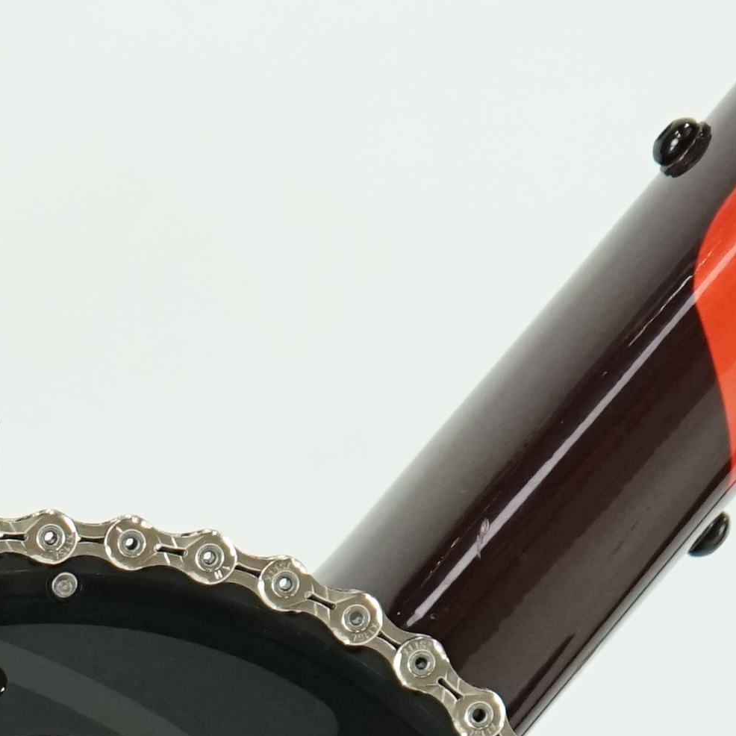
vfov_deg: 7.0
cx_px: -857
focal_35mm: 243
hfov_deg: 6.9
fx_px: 5845
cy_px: 1277
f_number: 5.6
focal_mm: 47
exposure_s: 1/200
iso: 2000
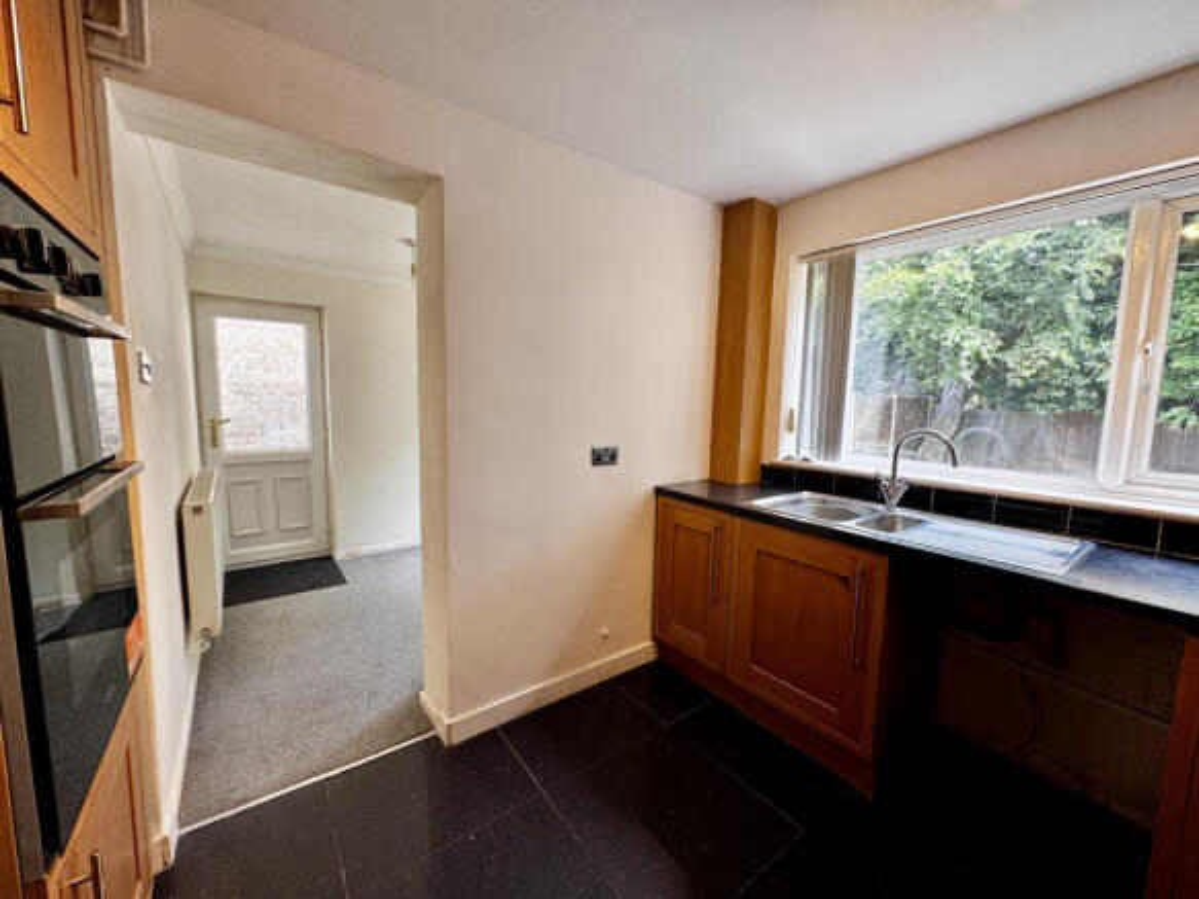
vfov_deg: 85.7
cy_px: 450
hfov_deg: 102.1
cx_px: 600
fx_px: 485
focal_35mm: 14
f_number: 2.2
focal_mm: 2.22
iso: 100
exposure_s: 1/99
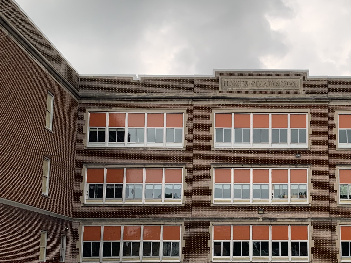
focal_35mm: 53
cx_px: 271
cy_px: 187
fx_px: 537
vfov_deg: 27.3
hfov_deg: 35.2
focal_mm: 4.25
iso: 25
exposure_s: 1/122
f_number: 1.8
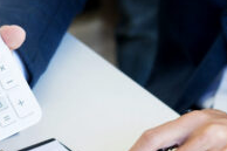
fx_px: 1103
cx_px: 48
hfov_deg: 11.7
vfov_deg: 7.7
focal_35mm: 175
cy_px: 198
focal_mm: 35
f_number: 2.8
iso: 200
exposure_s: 1/125
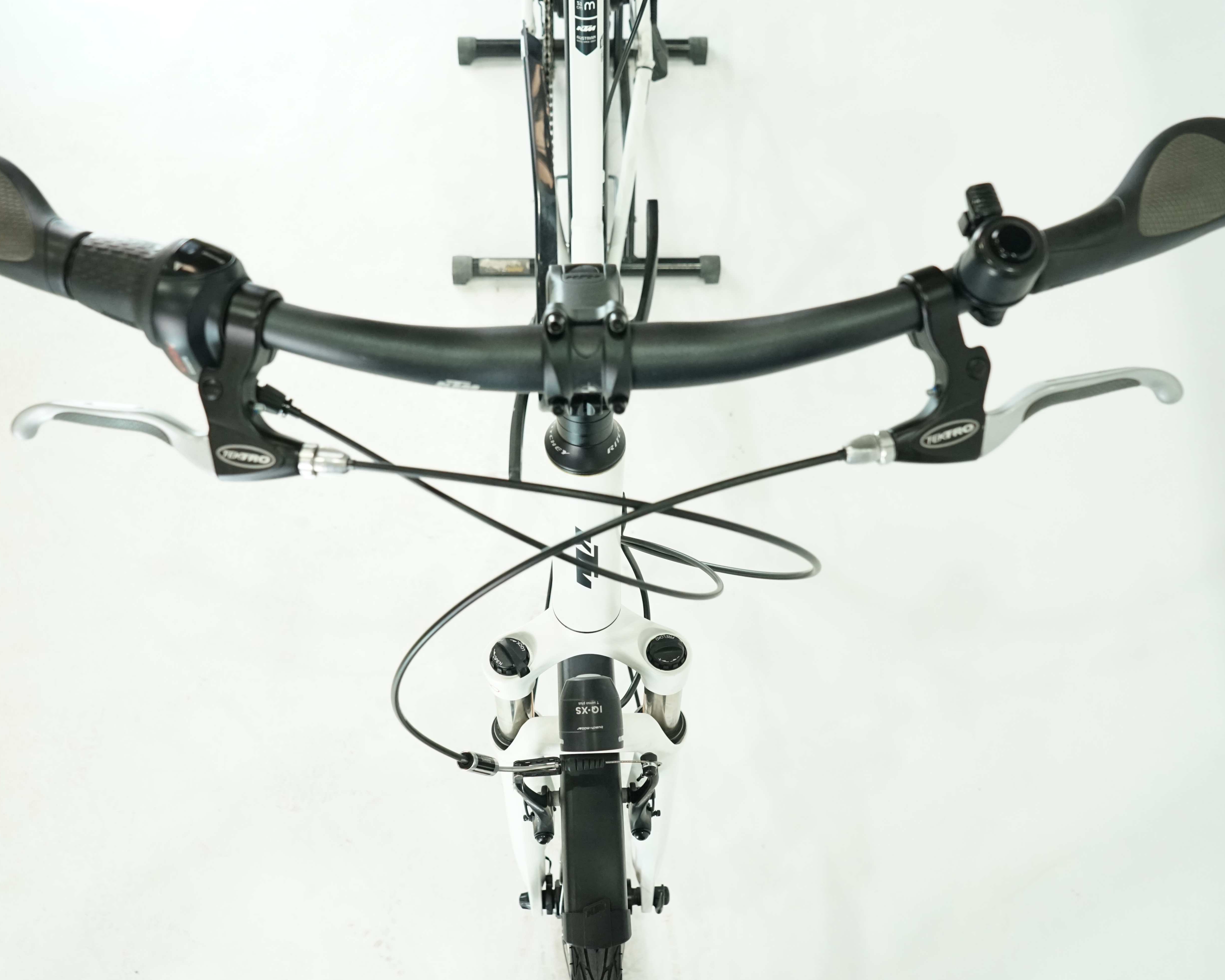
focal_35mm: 32
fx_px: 1160
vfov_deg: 45.8
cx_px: 580
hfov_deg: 55.6
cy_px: 488
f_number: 5.6
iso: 2500
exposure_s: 1/200
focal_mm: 28
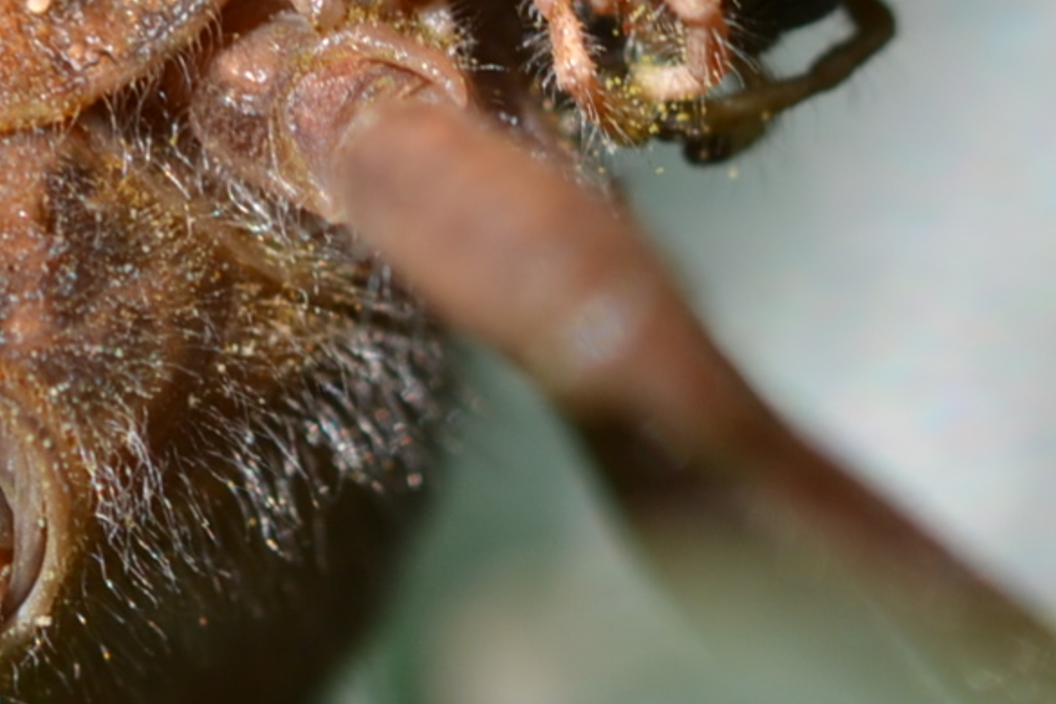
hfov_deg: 4.1
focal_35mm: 502
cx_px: -316
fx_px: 14723
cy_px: -291
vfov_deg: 2.7
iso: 100
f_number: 8
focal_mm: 85
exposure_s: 1/250
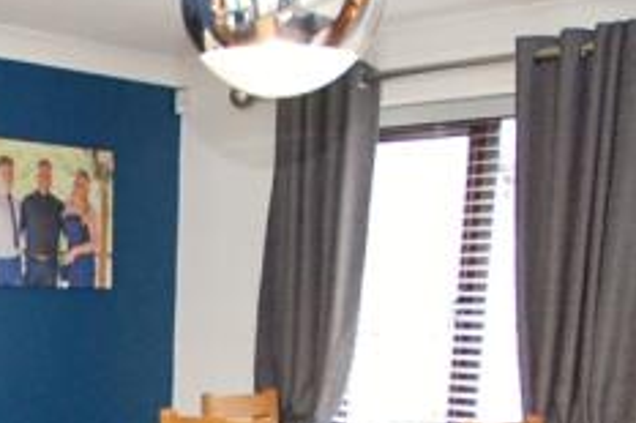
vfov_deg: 18.7
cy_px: 585
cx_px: 30
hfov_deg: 29.0
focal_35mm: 66
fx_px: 1165
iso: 800
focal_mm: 10
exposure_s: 1/25
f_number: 3.5
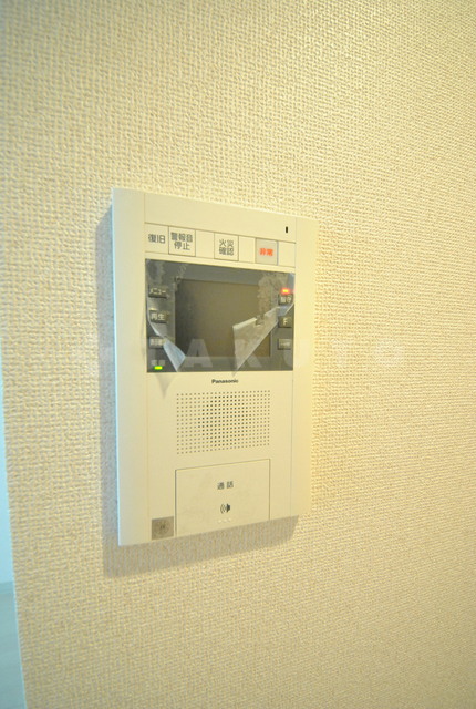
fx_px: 237
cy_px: 354
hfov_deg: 90.3
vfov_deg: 112.5
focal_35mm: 12
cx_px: 238
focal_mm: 8
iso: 1600
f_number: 4.5
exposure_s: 1/20
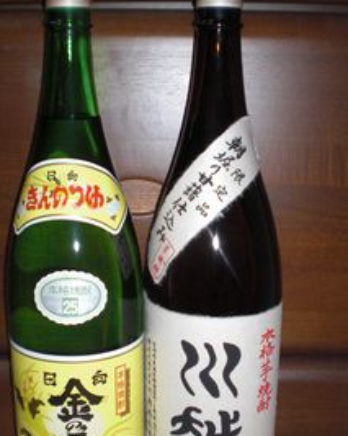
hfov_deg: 31.4
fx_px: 619
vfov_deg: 38.7
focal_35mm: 48
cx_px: 181
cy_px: 249
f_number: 3.1
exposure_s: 1/60
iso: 200
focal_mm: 6.3
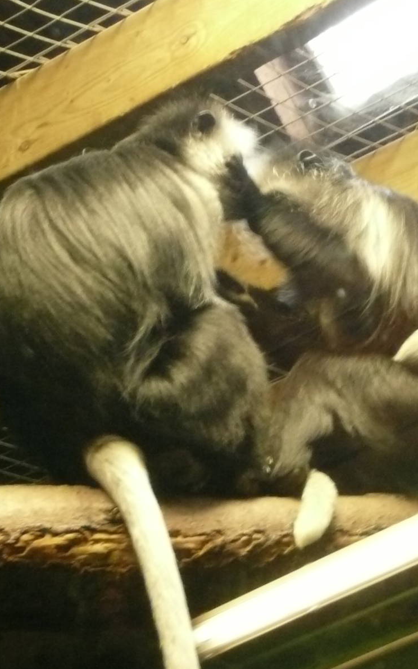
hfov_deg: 10.0
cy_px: 335
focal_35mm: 131
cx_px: 356
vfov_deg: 15.9
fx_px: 2389
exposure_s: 1/20
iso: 400
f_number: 4.5
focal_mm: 10.2
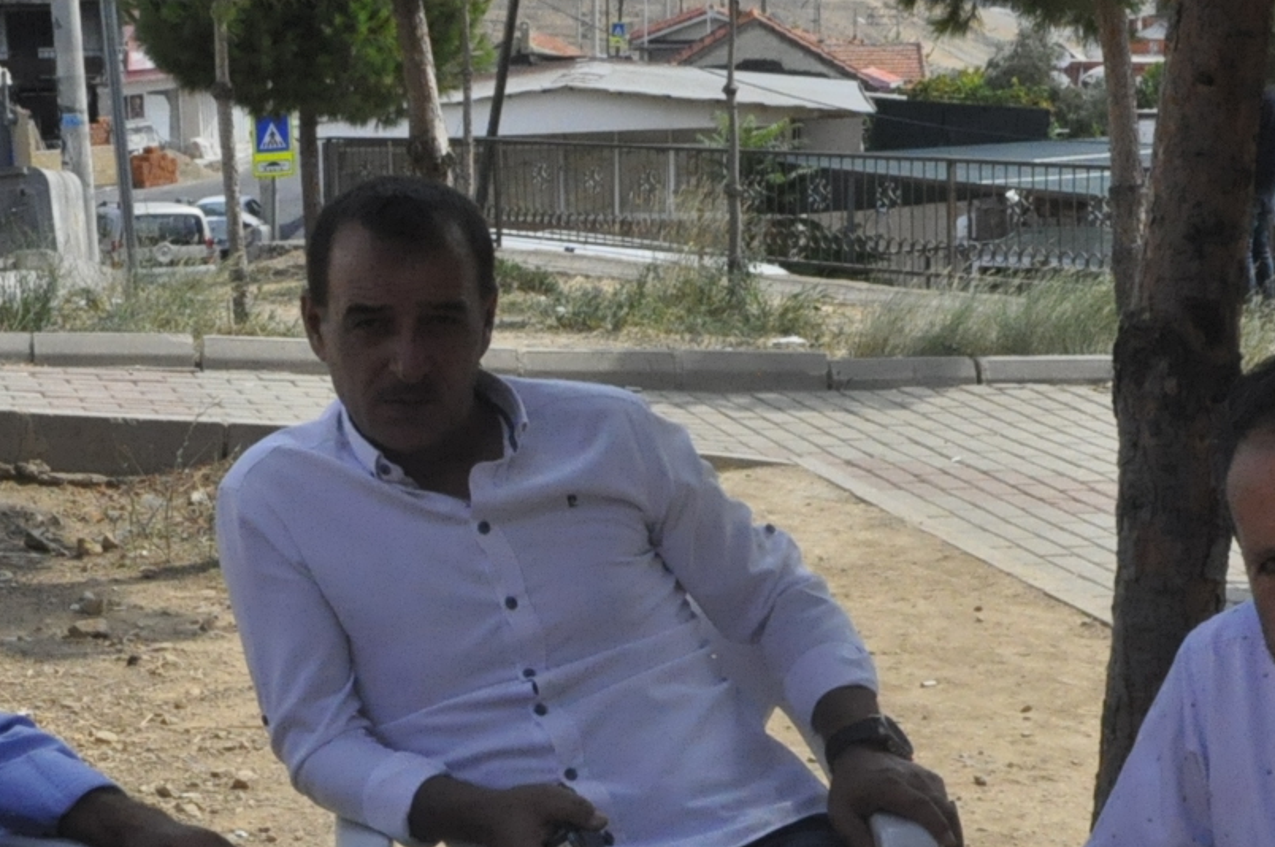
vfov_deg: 15.2
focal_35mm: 88
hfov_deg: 23.0
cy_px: 823
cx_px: 355
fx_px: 3113
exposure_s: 1/1250
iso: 2000
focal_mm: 22
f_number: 18
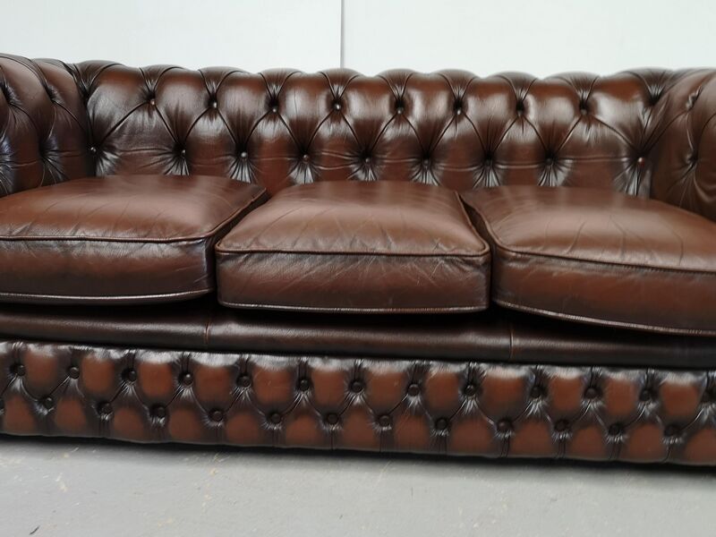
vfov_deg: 51.4
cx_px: 358
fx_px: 558
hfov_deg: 65.3
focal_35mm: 27
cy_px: 268
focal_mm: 5.58
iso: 160
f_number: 1.8
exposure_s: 1/40
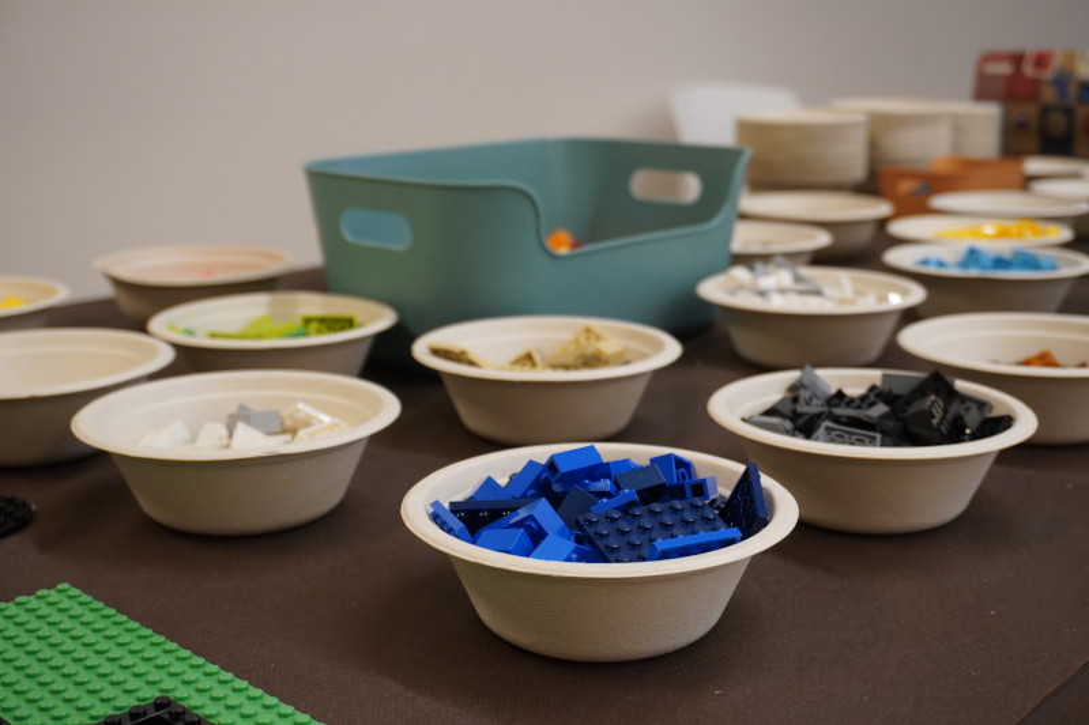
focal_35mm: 46
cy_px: 362
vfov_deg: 28.9
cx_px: 544
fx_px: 1406
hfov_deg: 42.3
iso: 1250
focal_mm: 31
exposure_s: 1/160
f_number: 5
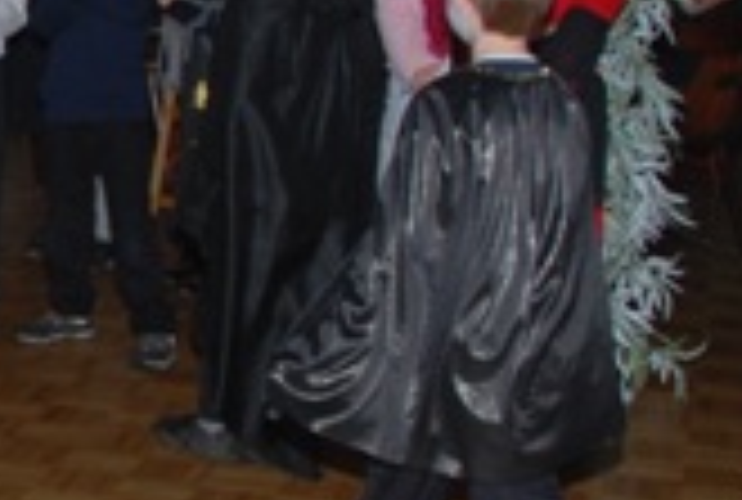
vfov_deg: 13.1
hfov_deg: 17.7
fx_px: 2170
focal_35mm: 105
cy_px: 239
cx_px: -324
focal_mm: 18
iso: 200
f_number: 5
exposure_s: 1/60
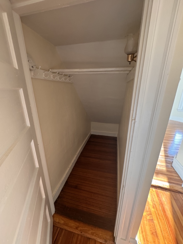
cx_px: 92
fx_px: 99
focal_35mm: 14
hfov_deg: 85.7
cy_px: 122
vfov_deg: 102.1
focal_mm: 2.22
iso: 320
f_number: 2.2
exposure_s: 1/99
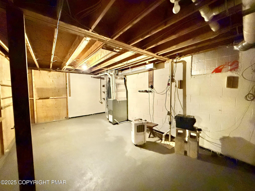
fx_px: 103
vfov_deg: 85.7
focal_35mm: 14
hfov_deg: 102.1
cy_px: 96
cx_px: 128
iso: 2000
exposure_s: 1/30
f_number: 2.2
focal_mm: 2.22
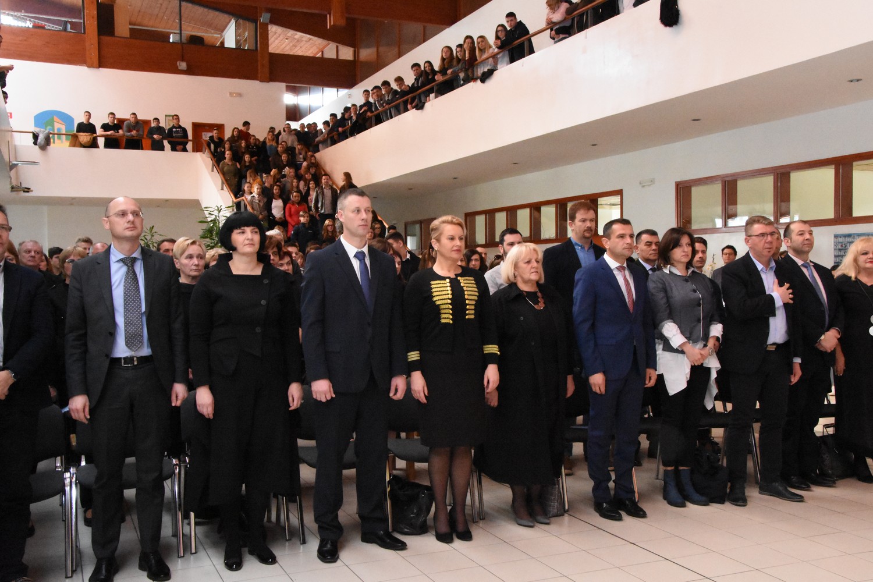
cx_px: 436
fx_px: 909
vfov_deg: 35.5
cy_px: 291
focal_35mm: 38
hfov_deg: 51.3
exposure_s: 1/80
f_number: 16
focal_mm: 25
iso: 11400
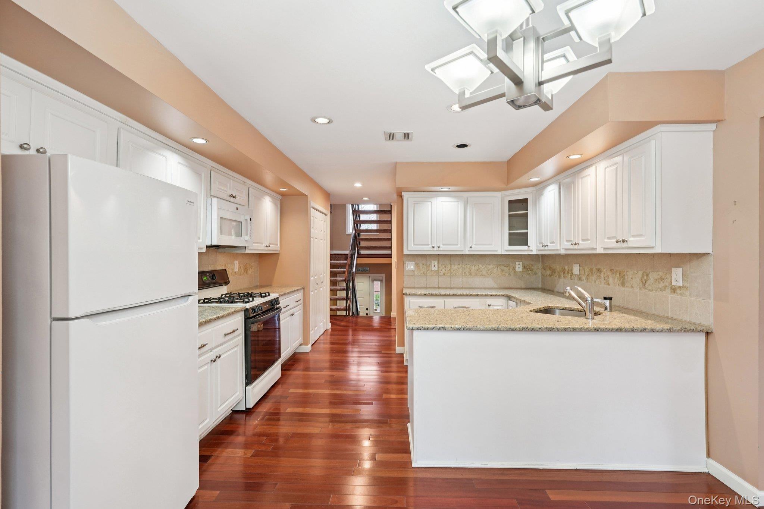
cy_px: 254
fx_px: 350
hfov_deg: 95.0
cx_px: 382
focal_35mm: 16
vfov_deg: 72.0
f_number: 8
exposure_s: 1/8
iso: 400
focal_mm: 16.5
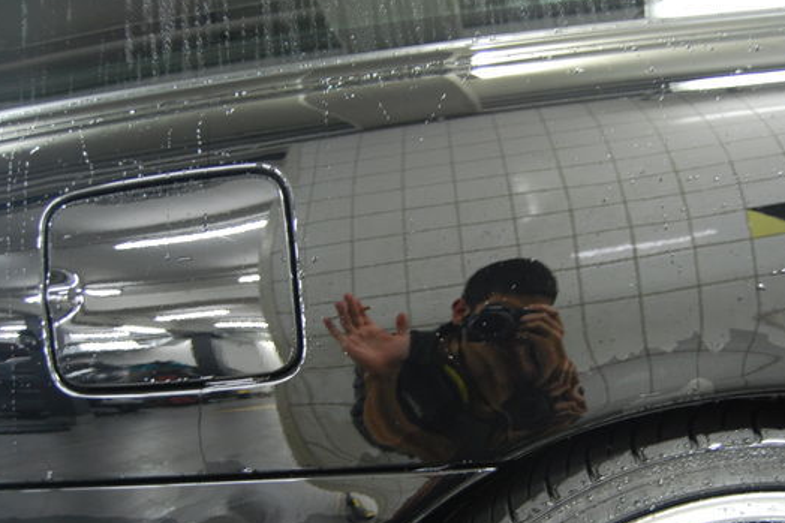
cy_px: 312
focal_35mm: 33
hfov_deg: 57.2
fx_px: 719
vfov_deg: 39.8
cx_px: 424
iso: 800
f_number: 3.5
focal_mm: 18
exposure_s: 1/8
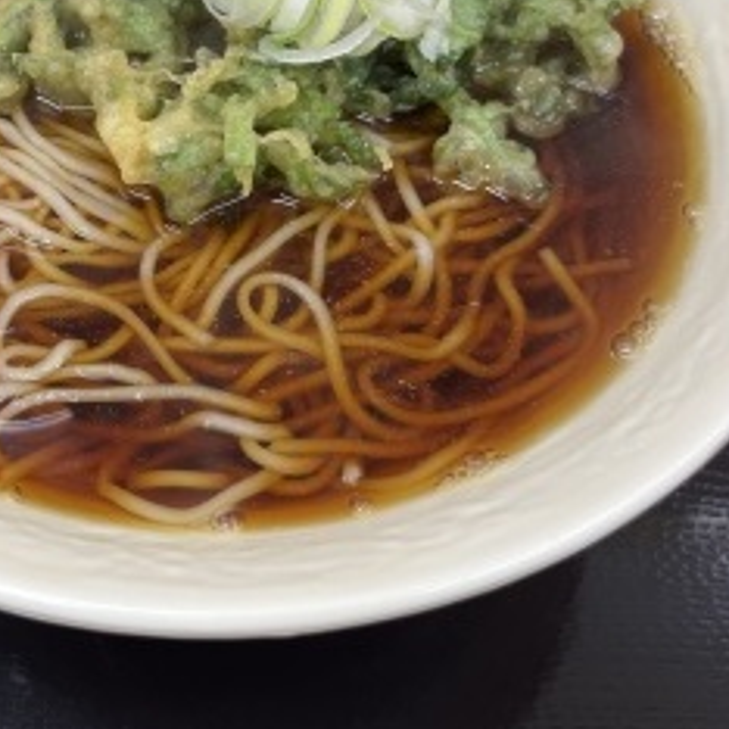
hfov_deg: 34.1
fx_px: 1167
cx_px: 195
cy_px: 184
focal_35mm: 49
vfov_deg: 34.0
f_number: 1.6
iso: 64
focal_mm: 5.1
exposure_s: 1/100
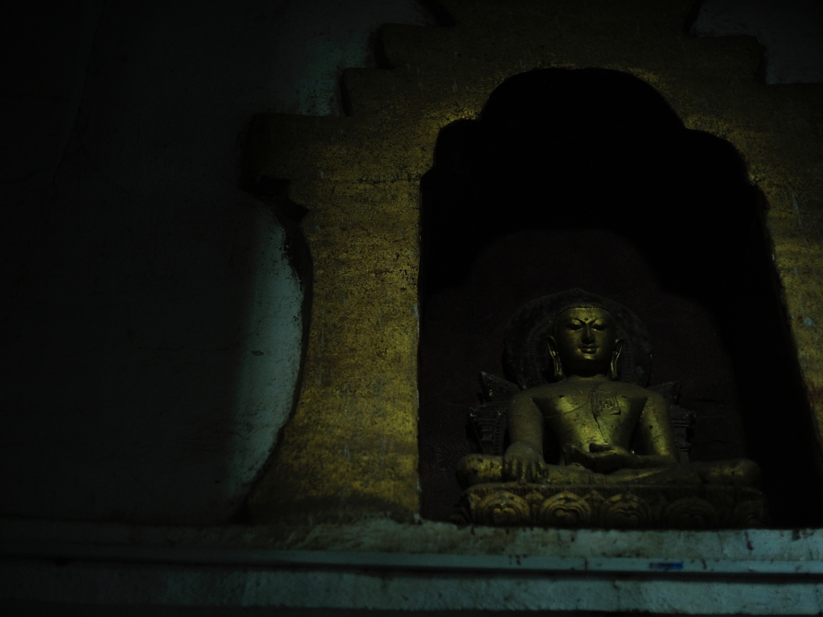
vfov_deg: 22.9
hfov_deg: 30.3
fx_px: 1522
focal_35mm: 64
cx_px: 407
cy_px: 304
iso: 1000
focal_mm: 58
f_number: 2
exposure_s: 1/800
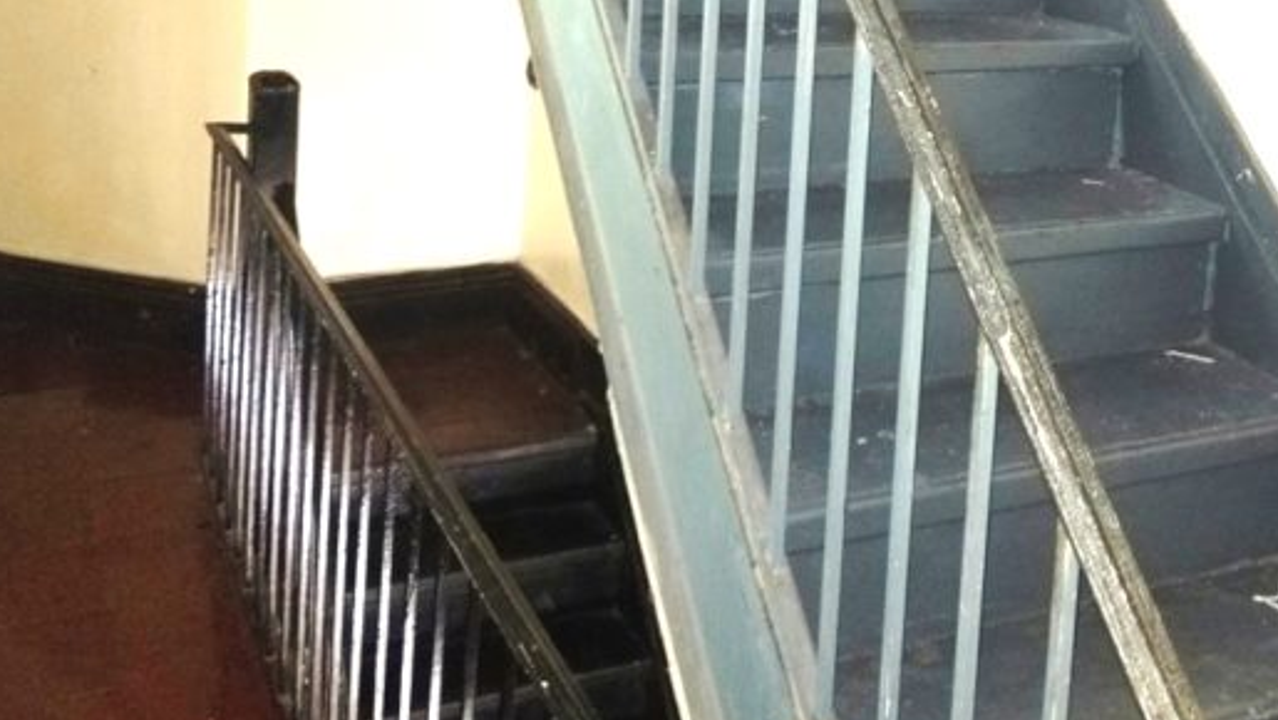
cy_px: 62
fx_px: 1491
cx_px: 861
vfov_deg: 26.2
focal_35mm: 44
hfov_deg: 45.6
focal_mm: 4.25
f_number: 1.7
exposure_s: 1/15
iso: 125
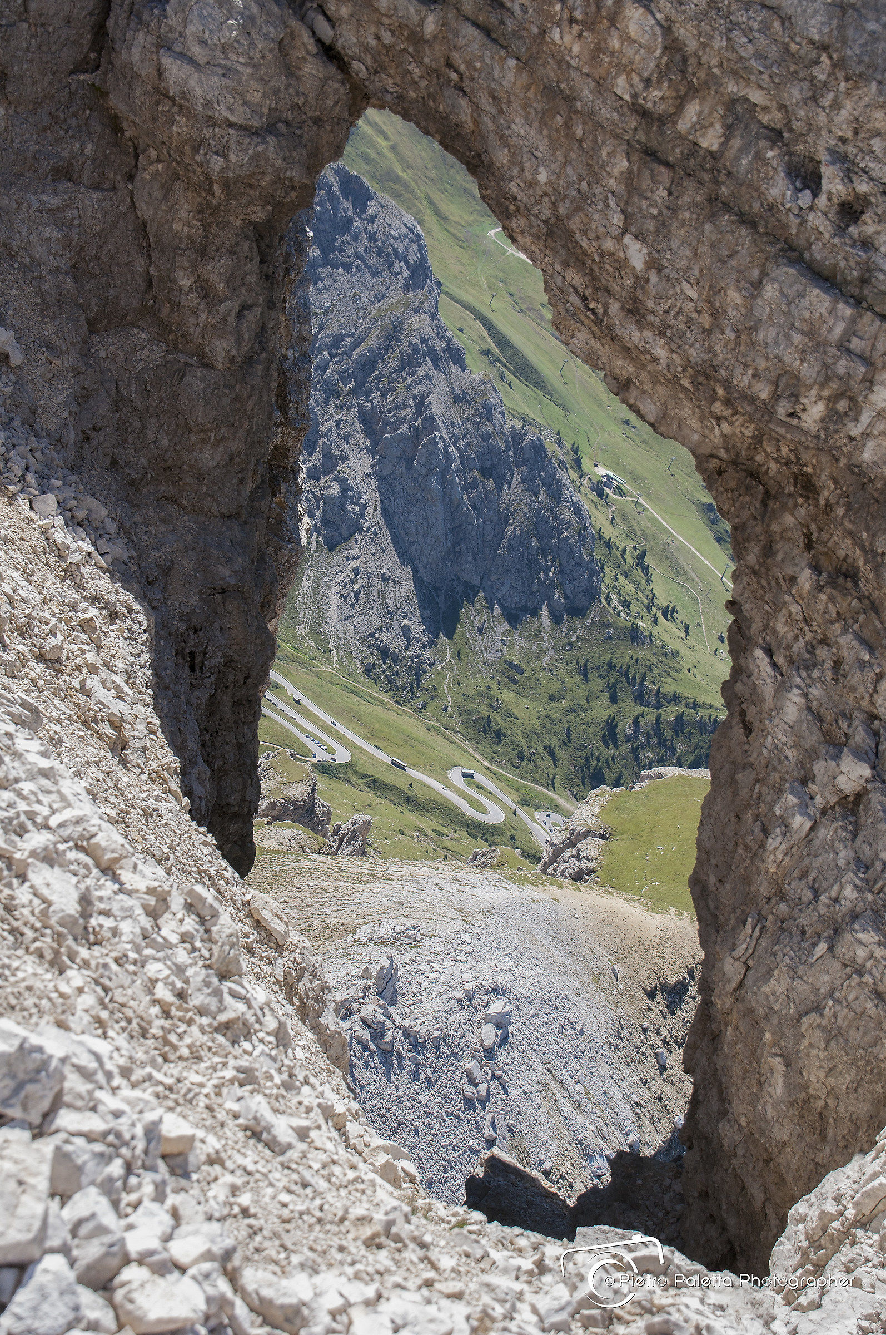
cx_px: 443
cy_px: 668
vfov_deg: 35.1
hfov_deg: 23.7
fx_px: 2110
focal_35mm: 57
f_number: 7.1
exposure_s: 1/1250
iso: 400
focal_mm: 38
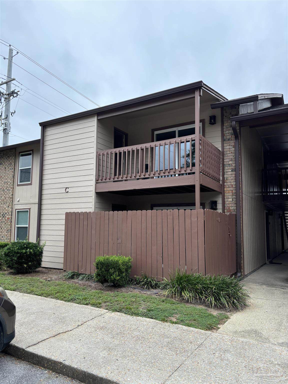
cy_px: 192
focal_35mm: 26
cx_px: 144
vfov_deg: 67.3
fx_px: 288
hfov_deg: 53.1
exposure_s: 1/626
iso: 50
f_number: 1.6
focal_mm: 5.96
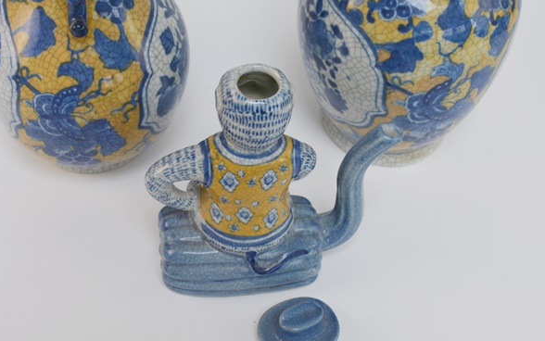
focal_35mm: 53
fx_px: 788
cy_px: 178
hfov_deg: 38.2
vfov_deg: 24.4
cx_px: 274
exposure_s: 1/200
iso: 200
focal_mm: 34
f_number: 7.1
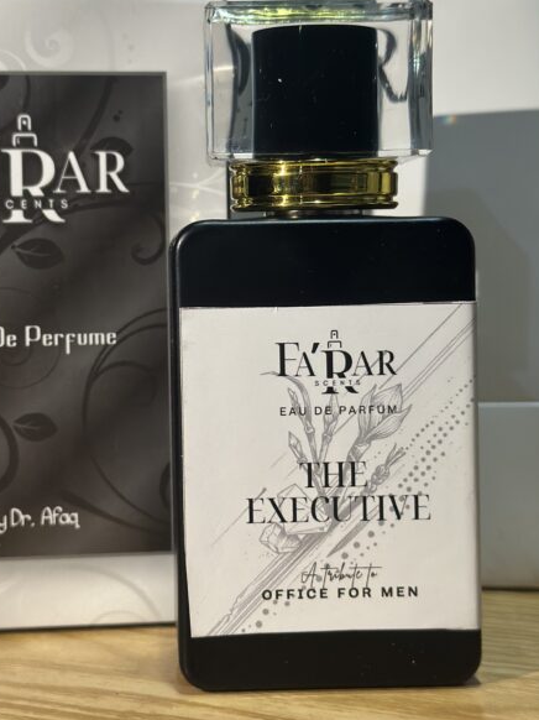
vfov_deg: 29.3
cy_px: 287
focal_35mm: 66
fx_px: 1371
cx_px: 194
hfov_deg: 22.2
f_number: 1.78
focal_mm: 6.86
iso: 200
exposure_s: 1/50
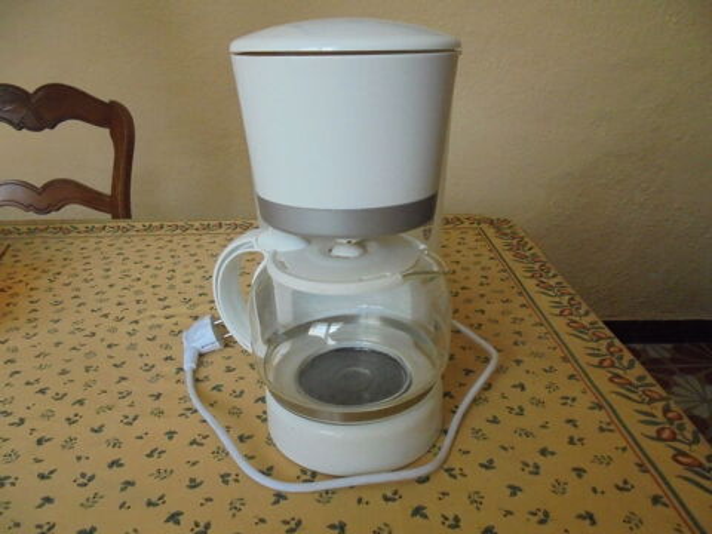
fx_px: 535
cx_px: 356
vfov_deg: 53.1
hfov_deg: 67.3
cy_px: 267
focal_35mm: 26
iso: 640
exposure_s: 1/250
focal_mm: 4.6
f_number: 3.5
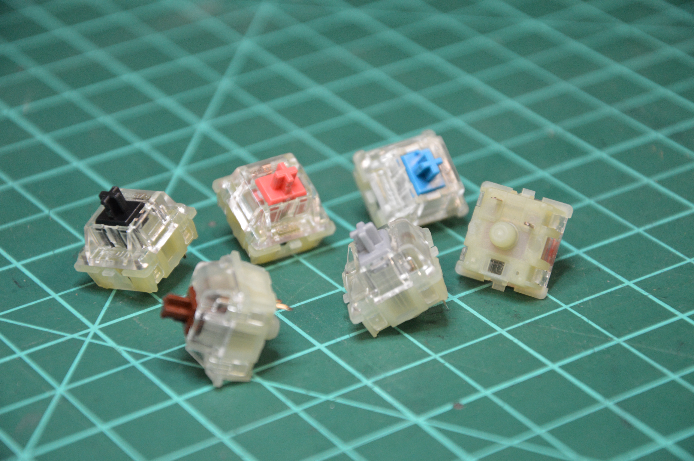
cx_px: 347
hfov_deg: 13.1
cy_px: 230
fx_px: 3034
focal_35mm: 158
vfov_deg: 8.7
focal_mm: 105
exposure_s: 1/60
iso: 720
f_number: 5.6
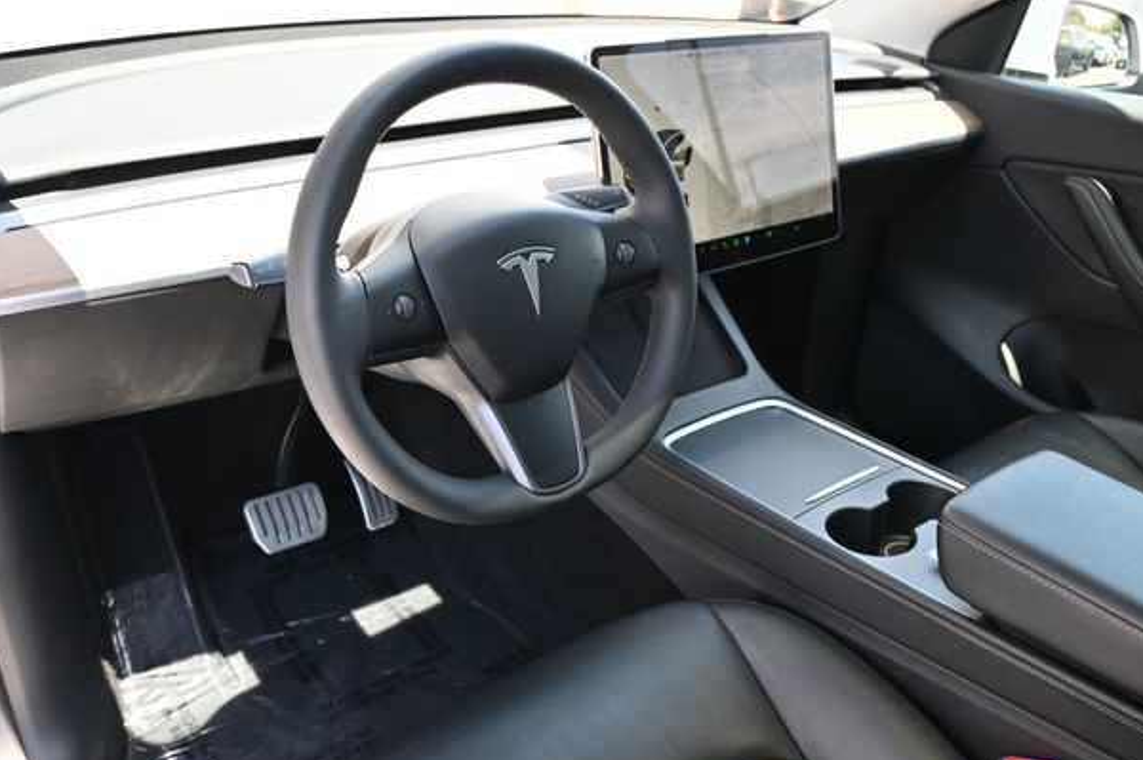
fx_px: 1015
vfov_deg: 41.0
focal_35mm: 32
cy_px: 400
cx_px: 543
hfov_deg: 58.7
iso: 400
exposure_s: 1/160
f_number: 3.8
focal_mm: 20
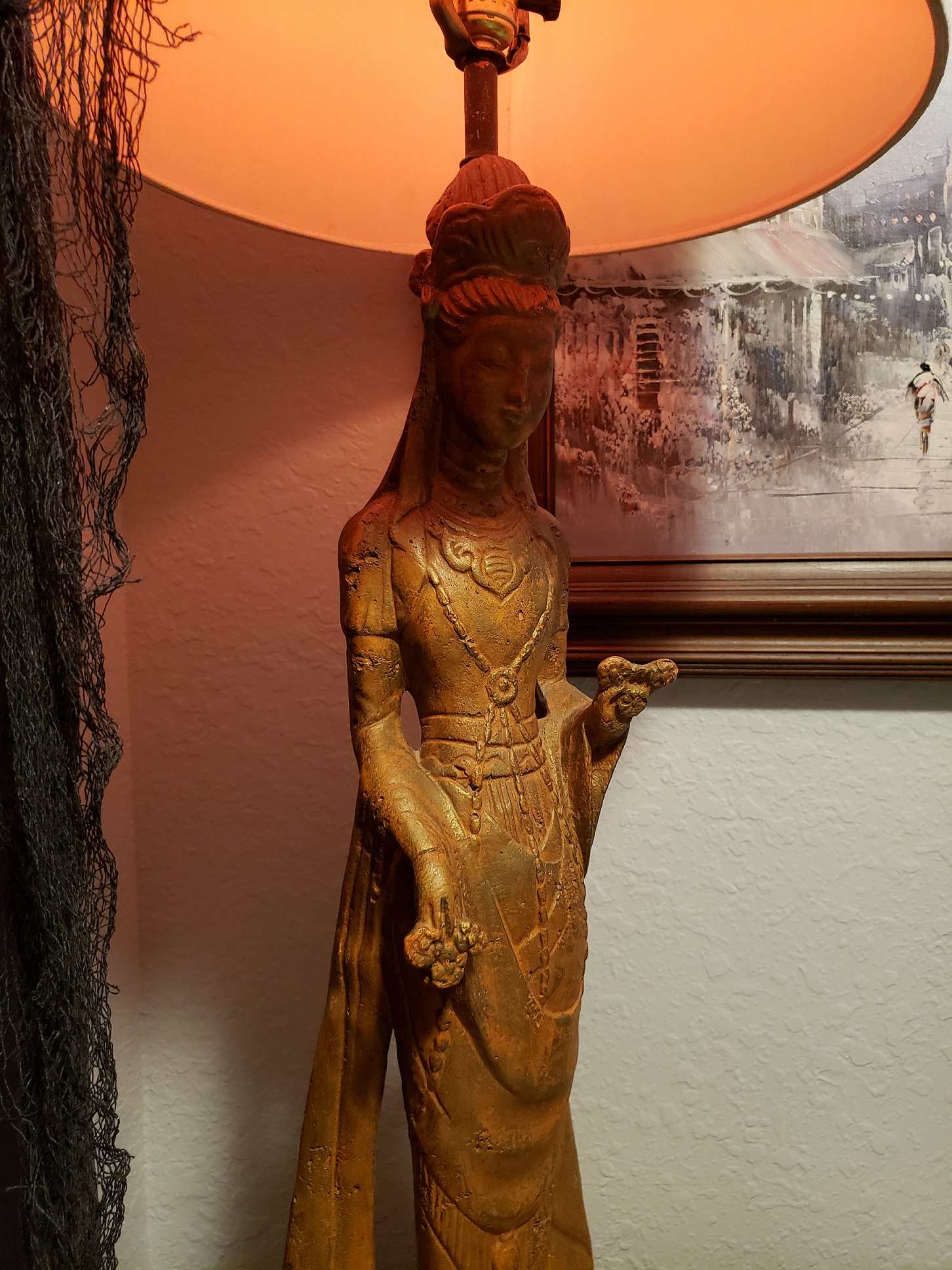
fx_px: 953
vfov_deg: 67.3
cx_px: 476
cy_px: 635
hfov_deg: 53.1
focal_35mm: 26
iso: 250
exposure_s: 1/24
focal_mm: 4.3
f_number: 1.5
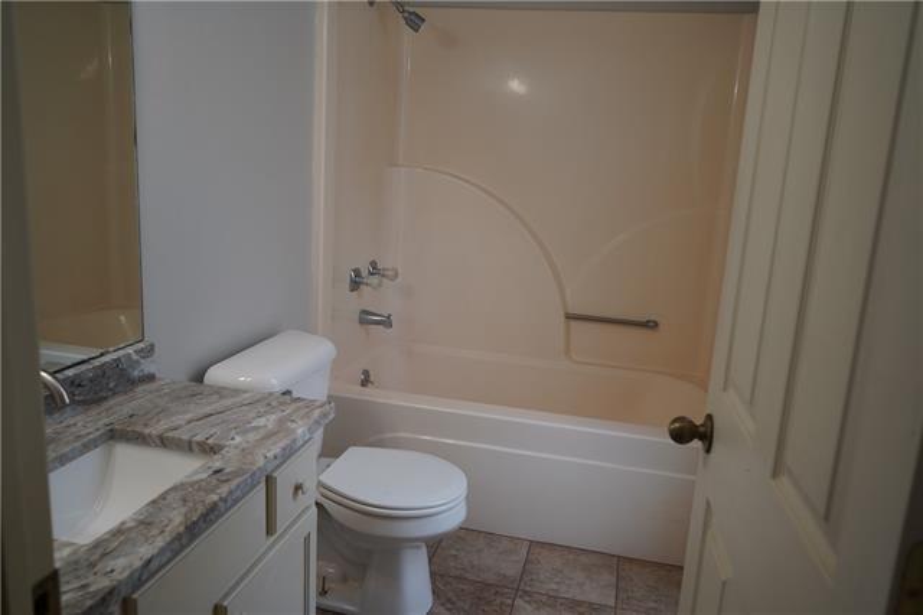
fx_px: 717
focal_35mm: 28
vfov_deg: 46.4
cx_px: 462
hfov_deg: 65.5
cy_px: 308
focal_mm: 28
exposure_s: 1/30
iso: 320
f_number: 5.6
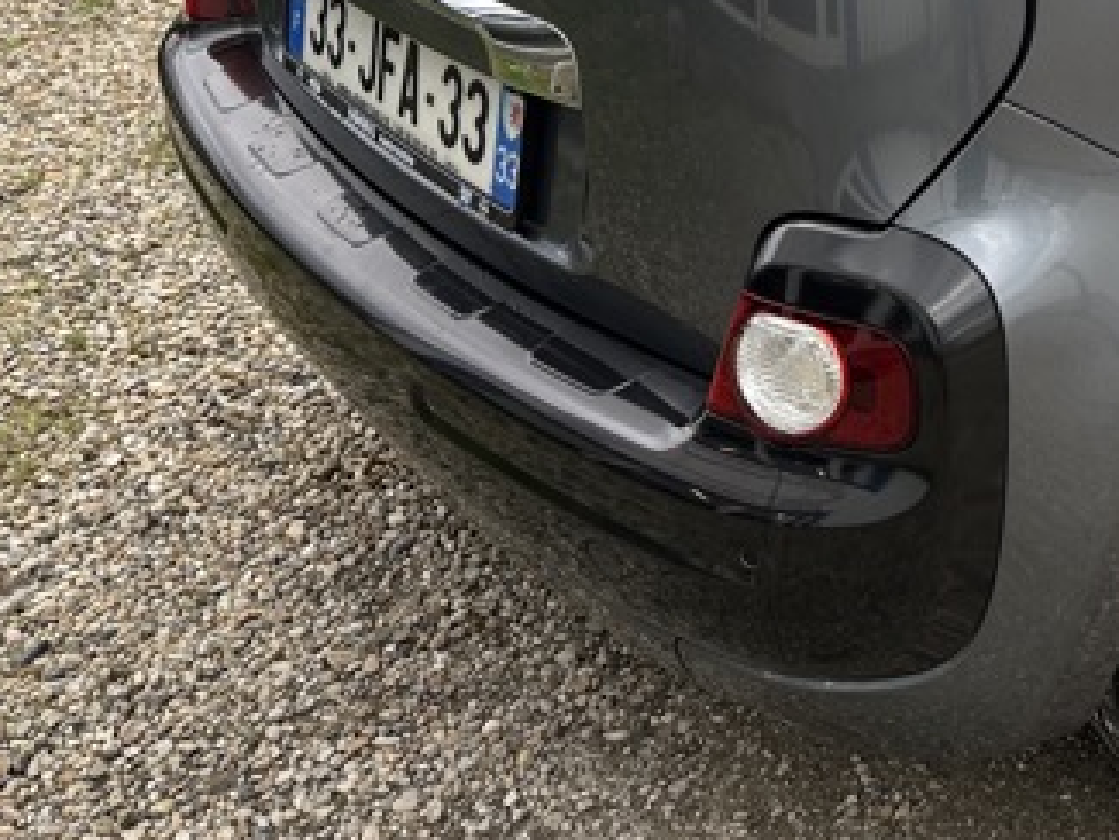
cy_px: -110
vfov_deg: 23.2
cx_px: 1329
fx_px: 1908
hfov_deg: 28.6
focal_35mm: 59
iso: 80
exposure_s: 1/253
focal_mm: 6.86
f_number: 1.78
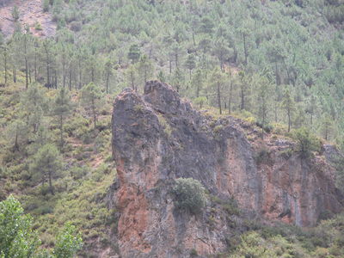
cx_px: 172
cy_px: 129
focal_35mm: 191
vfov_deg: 7.8
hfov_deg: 10.4
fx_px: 1898
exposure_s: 1/220
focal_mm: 48.5
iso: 100
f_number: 4
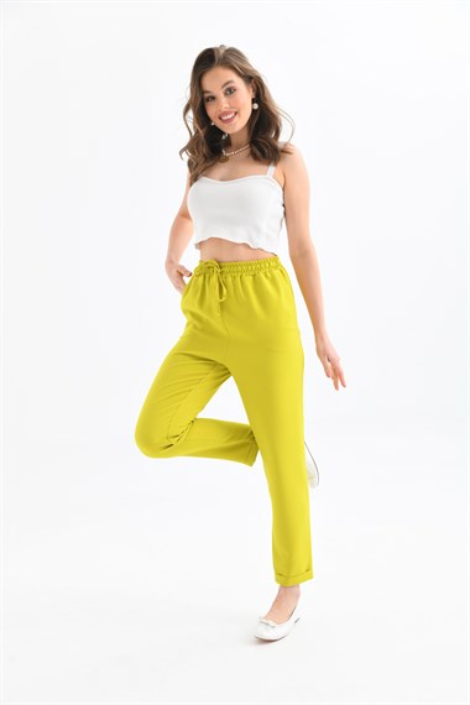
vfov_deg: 42.7
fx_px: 901
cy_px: 352
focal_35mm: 46
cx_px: 235
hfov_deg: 29.2
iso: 160
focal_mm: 46
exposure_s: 1/125
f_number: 6.3
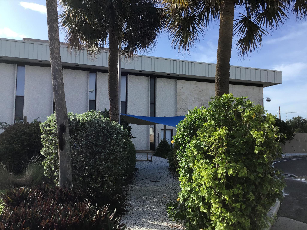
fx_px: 275
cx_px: 154
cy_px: 115
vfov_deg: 45.4
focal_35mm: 31
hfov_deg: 58.4
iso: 25
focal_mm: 3.3
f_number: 2.4
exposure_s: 1/762
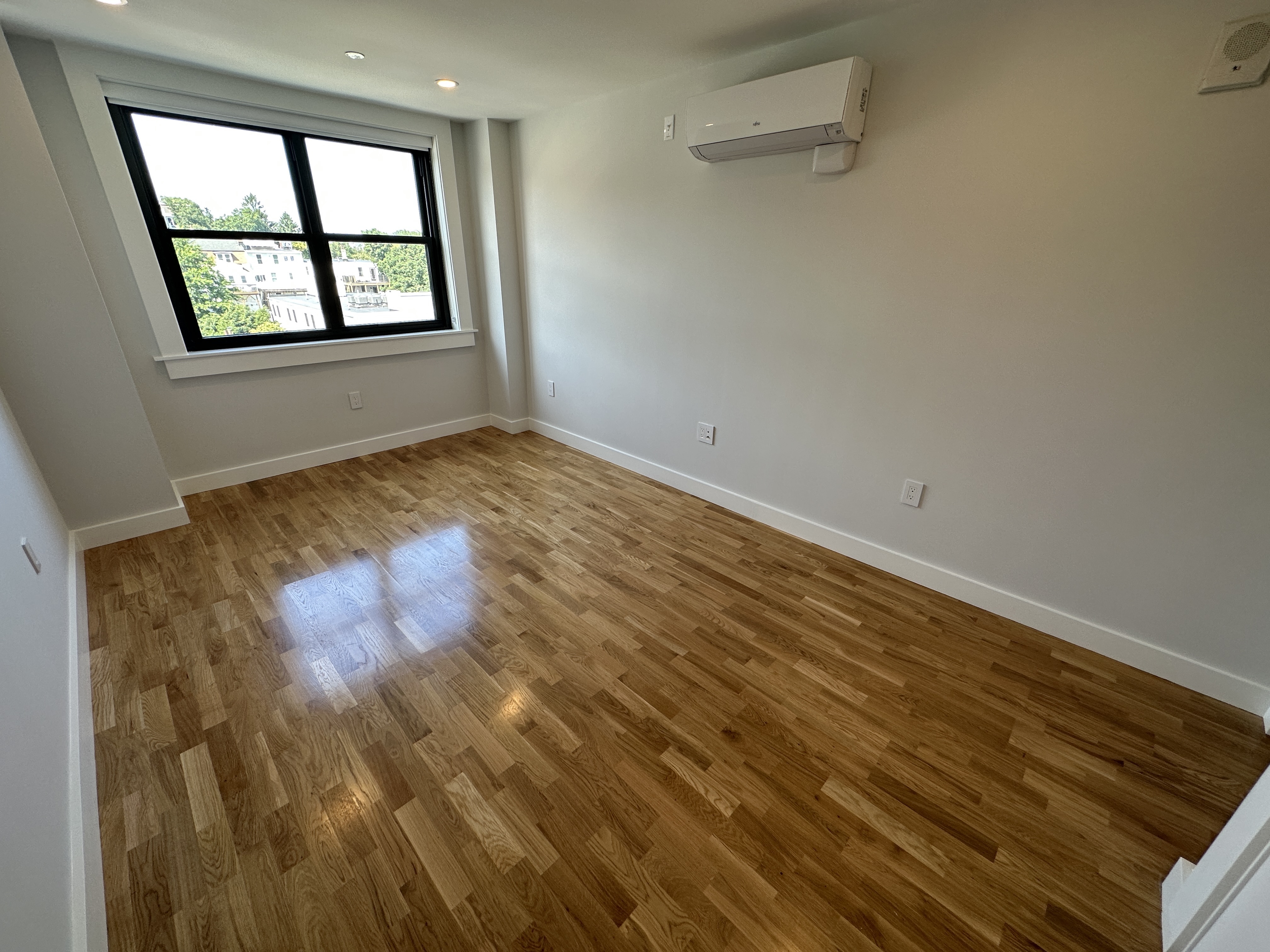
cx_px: 635
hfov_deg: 102.1
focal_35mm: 14
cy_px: 476
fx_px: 514
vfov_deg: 85.7
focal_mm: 2.22
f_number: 2.2
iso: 64
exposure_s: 1/120
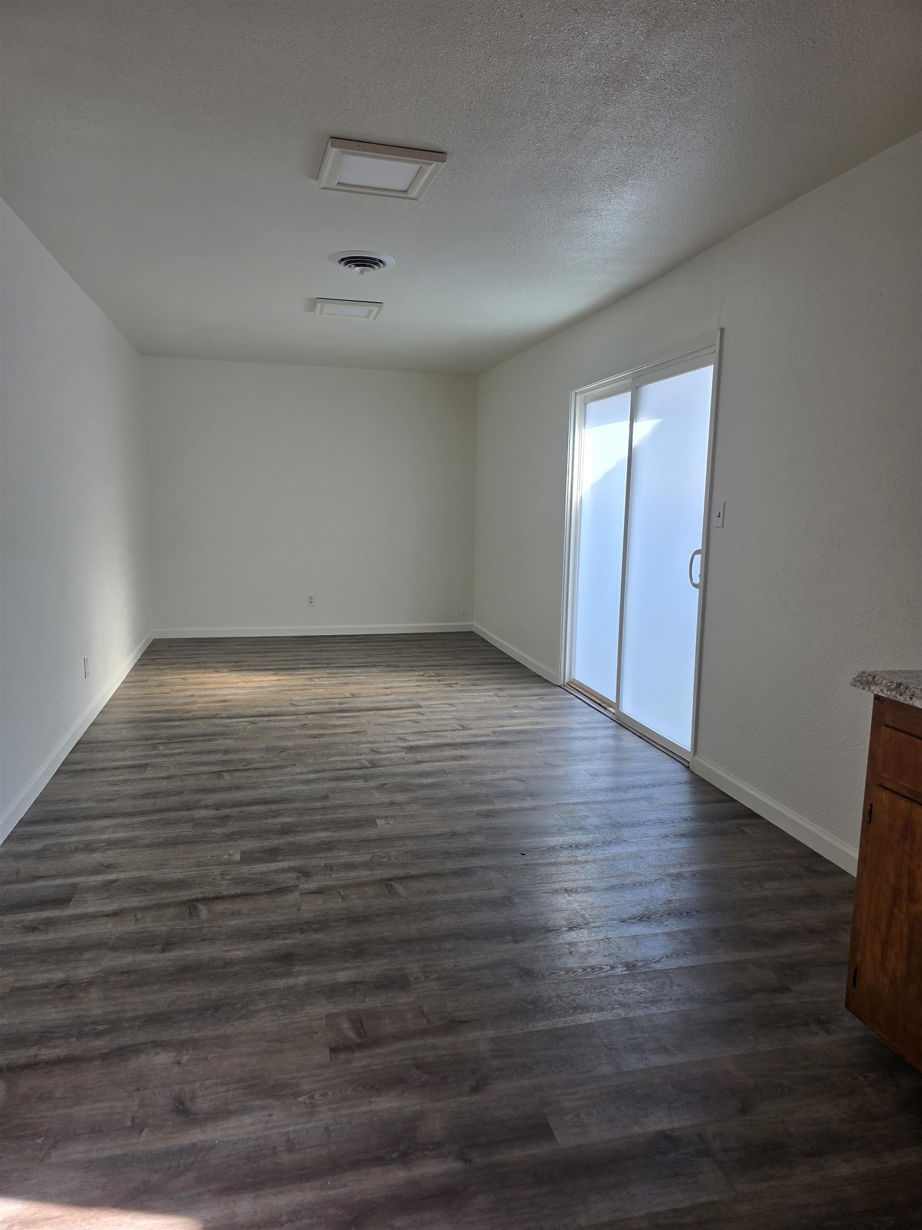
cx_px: 461
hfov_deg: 58.9
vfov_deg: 73.9
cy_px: 615
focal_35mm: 23
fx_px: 817
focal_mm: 6.3
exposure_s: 1/120
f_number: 1.7
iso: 40
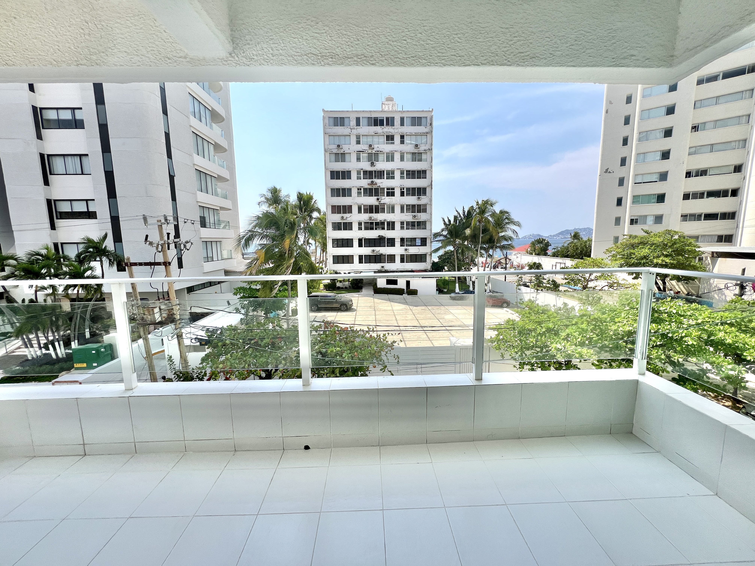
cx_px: 378
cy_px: 283
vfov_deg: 89.9
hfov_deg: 106.2
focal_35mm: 13
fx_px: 284
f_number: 1.8
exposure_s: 1/1698
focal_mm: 1.57
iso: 32
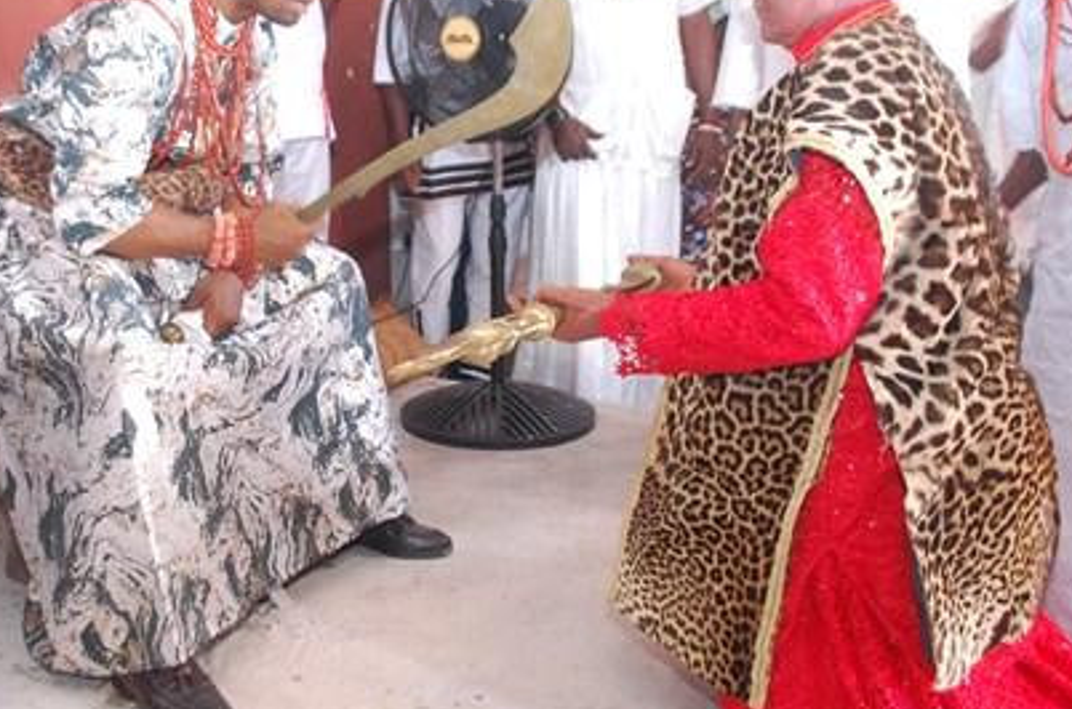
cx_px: 451
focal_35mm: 43
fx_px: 1277
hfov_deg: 45.4
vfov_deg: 30.6
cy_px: 184
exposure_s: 1/25
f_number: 3.5
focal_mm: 18
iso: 800
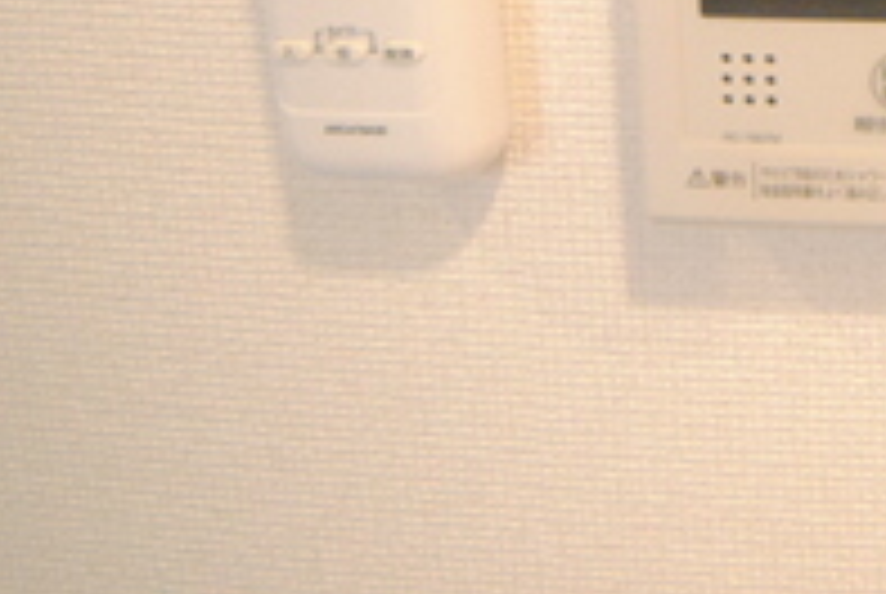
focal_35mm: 39
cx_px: 1376
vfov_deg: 25.3
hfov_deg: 28.0
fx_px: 961
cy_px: -310
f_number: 4.5
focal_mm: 8
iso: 1600
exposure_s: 1/25
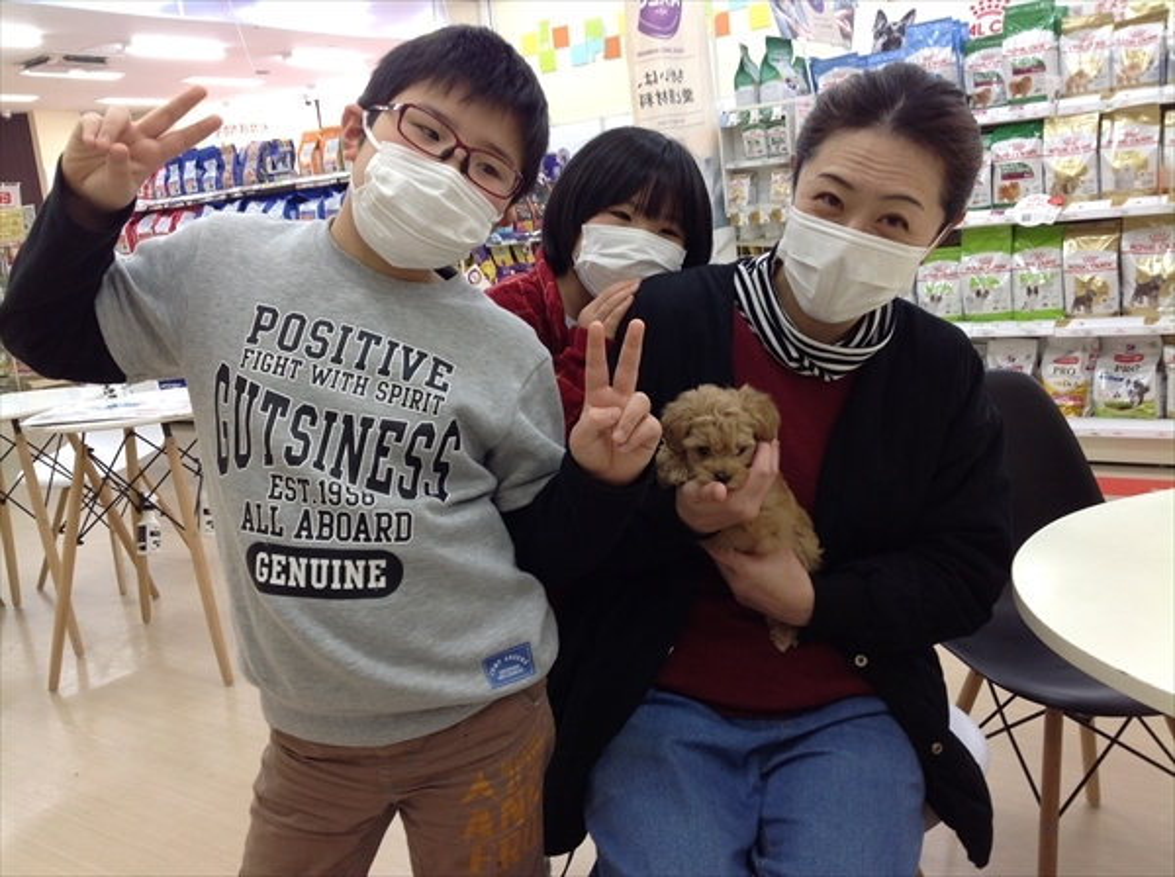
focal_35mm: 35
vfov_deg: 40.6
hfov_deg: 52.7
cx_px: 588
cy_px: 438
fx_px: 1186
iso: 50
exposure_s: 1/24
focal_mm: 4.28
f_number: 2.4
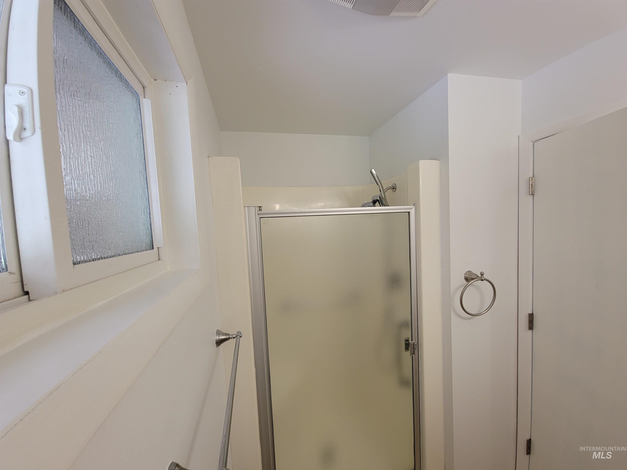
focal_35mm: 13
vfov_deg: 89.9
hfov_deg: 106.2
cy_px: 235
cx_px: 314
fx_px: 235
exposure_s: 1/60
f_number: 2.2
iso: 100
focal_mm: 2.2
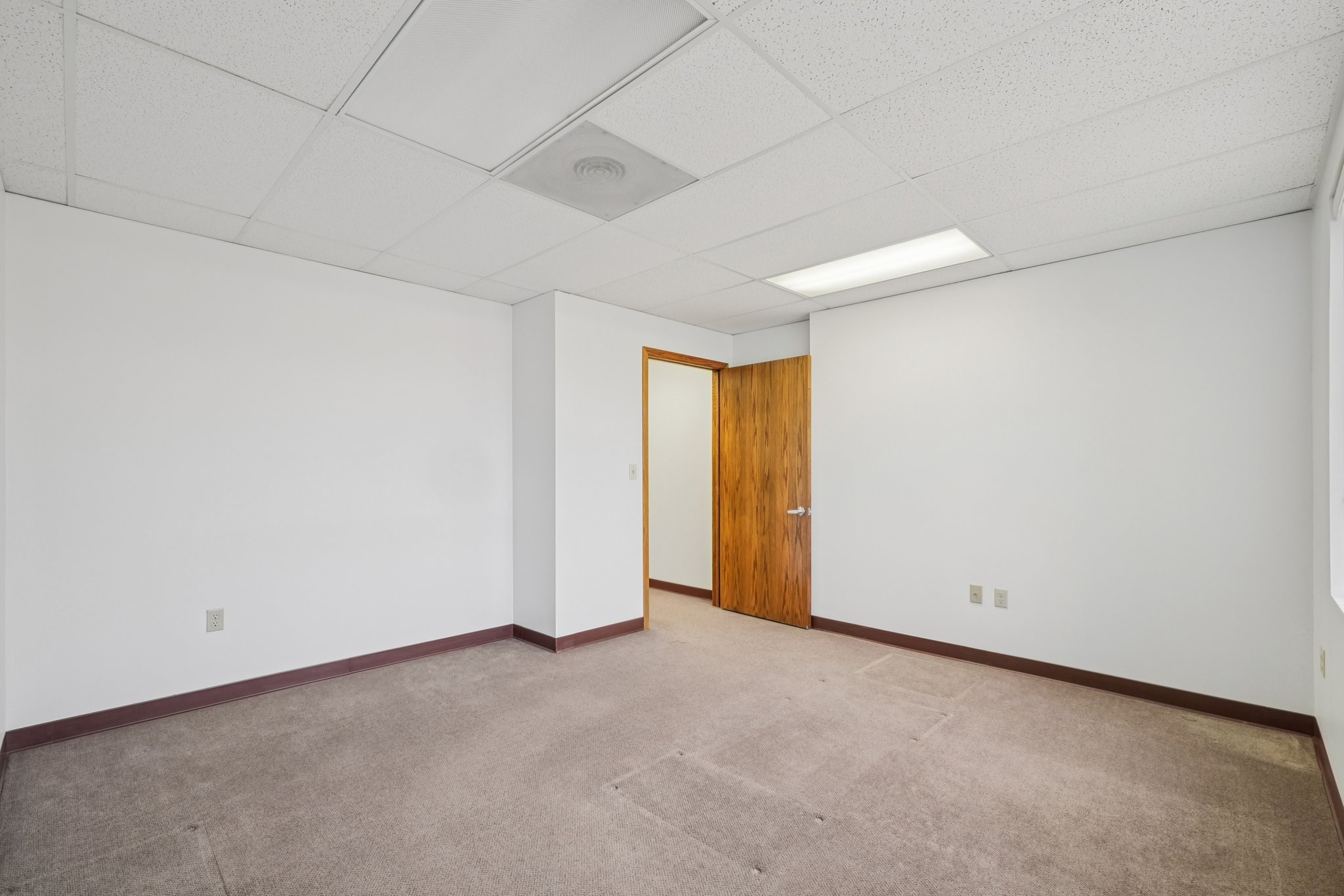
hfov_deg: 98.2
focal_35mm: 16
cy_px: 448
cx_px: 672
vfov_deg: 75.1
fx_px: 582
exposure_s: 1/6
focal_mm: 10.4
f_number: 8
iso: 800
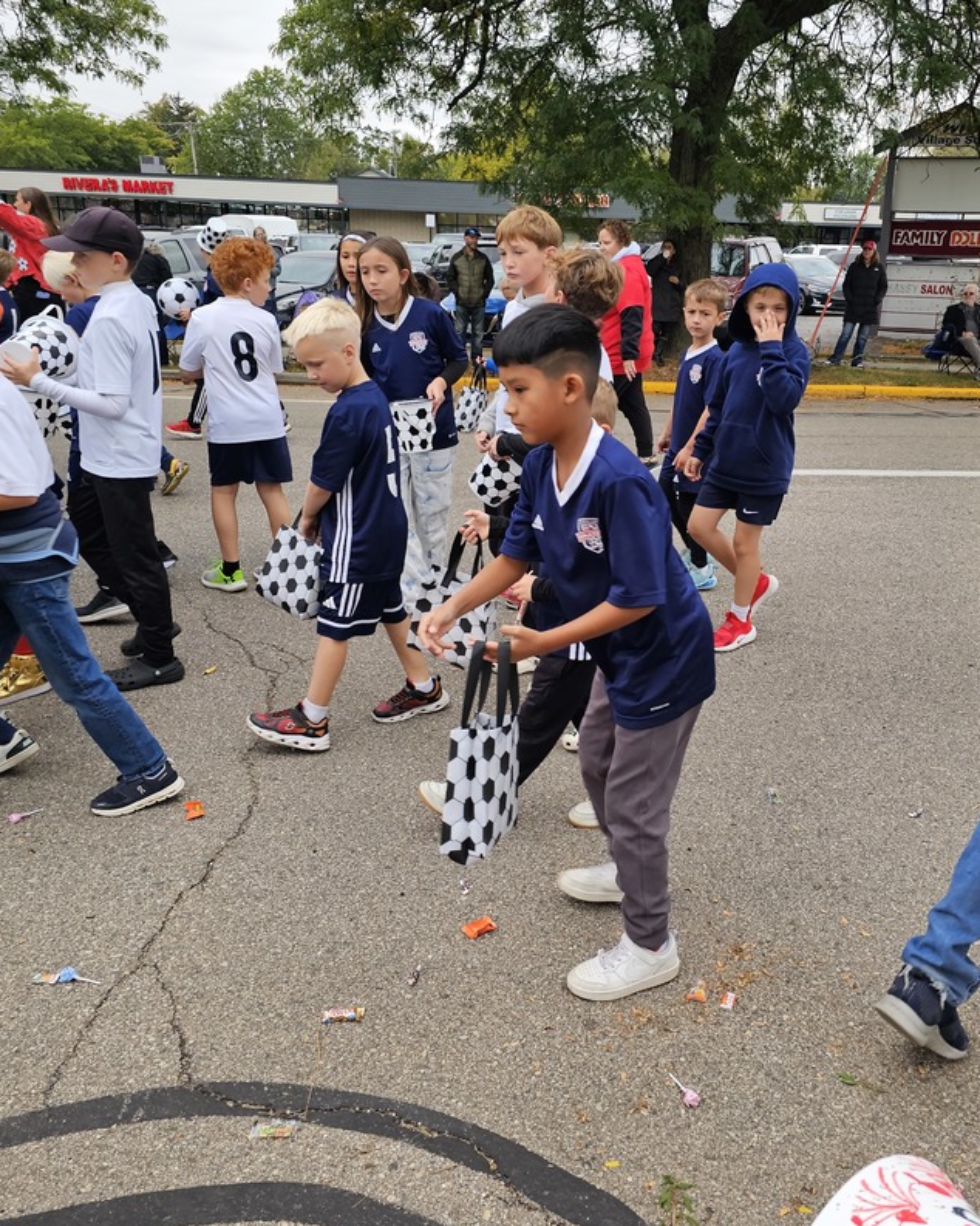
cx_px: 563
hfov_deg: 49.8
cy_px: 570
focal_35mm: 29
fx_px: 1052
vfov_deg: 60.4
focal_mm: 6.3
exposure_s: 1/214
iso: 20
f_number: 1.7
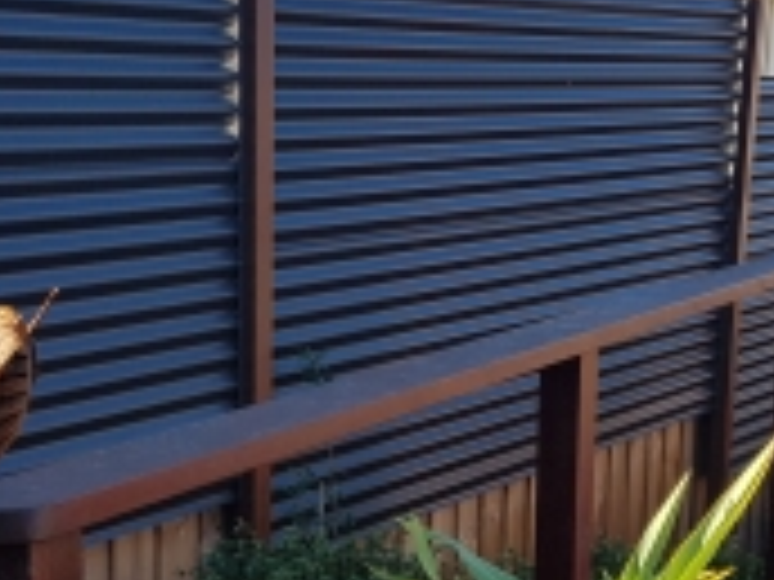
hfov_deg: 28.6
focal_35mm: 68
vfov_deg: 21.6
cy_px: 337
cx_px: 378
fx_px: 1520
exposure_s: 1/782
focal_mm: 4.2
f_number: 1.7
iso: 50
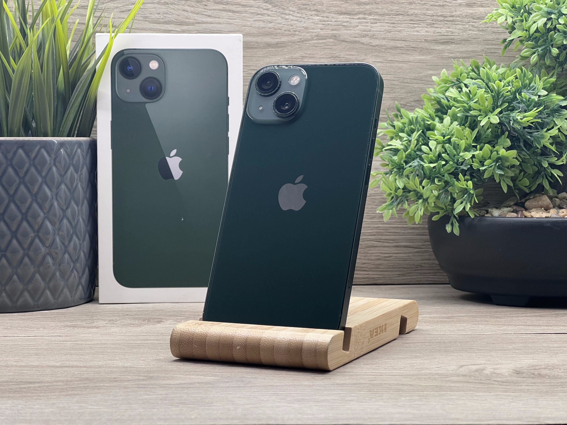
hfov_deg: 25.3
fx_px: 1261
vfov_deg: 19.1
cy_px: 212
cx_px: 284
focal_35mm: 77
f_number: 2.8
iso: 100
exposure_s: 1/100
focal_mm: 9
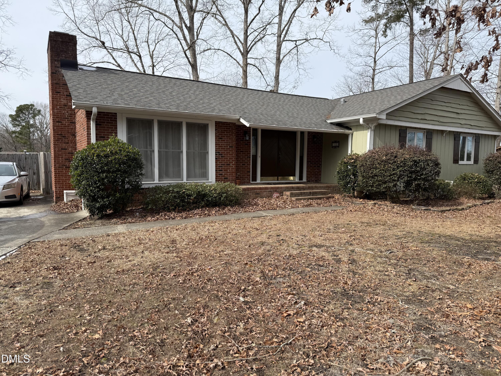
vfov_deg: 56.8
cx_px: 250
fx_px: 347
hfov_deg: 71.6
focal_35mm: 24
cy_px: 188
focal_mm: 6.76
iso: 80
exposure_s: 1/2445
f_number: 1.78
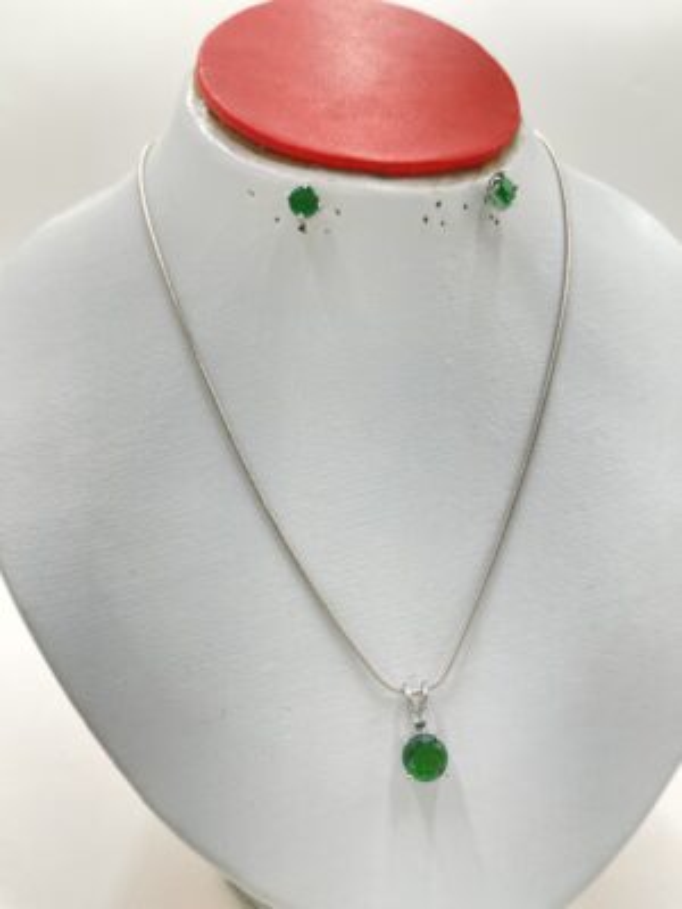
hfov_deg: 54.9
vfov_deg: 69.4
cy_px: 454
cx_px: 341
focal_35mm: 25
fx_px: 657
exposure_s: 1/121
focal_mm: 5.1
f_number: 1.6
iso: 80
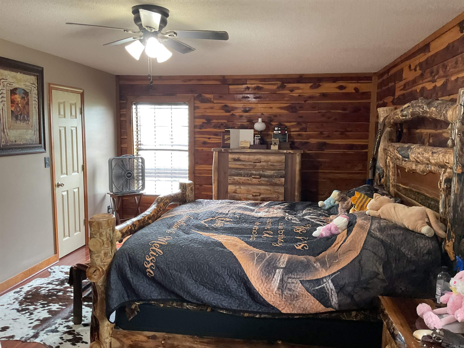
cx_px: 232
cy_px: 174
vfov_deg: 48.2
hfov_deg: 61.7
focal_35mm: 29
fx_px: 389
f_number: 1.8
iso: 125
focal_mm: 3
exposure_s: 1/60
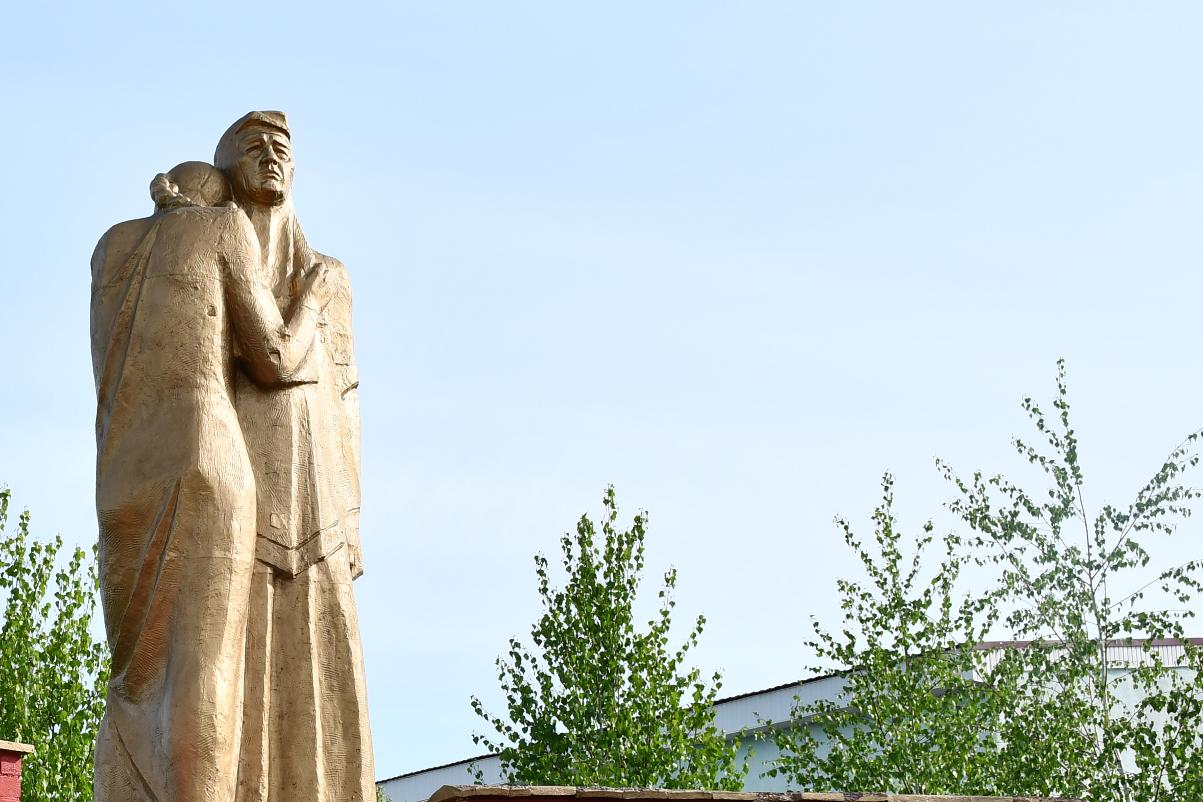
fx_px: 2506
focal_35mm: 75
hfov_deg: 26.3
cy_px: 686
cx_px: 180
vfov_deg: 18.0
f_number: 8
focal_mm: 26
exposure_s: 1/250
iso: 125
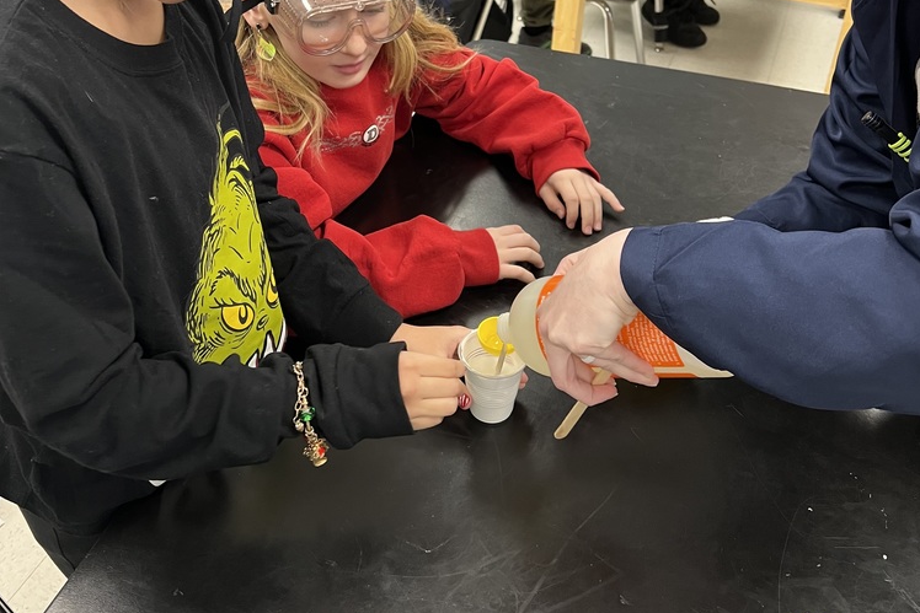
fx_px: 946
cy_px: 177
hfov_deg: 51.9
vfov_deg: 35.4
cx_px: 453
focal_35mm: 37
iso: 160
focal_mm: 5.7
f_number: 1.5
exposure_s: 1/60
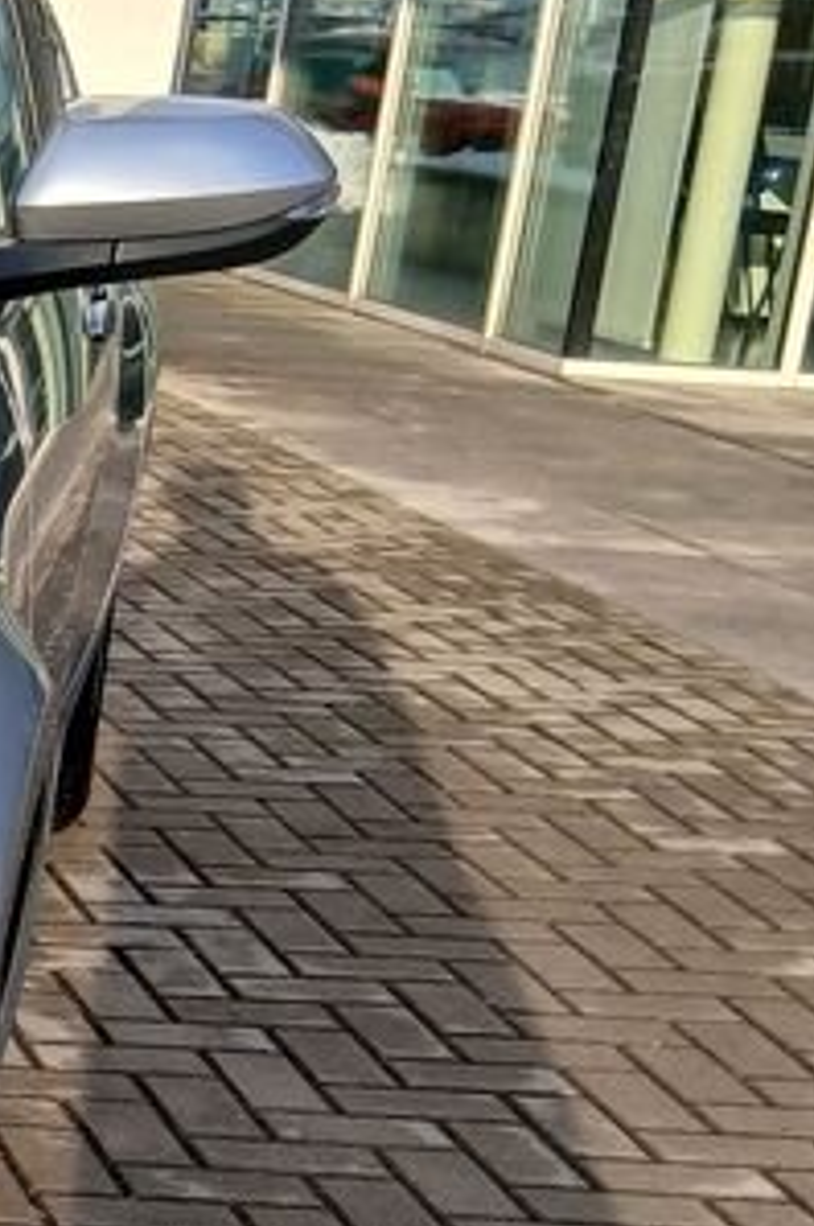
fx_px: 3161
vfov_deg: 21.7
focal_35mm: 93
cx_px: -1094
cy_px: 926
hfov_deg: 12.0
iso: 20
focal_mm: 3.98
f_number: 1.8
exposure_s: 1/122
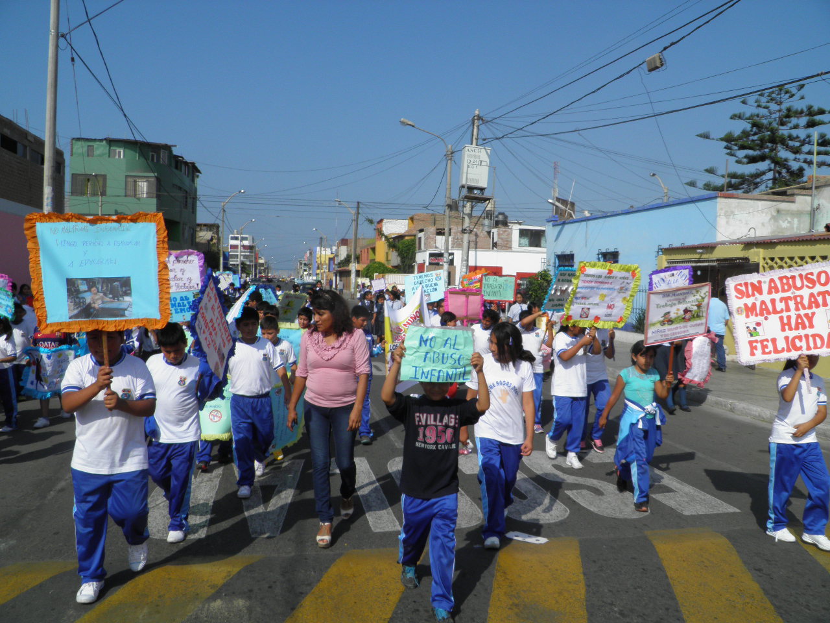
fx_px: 671
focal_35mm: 28
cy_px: 312
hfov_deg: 63.4
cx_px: 415
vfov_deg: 49.7
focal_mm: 4.9
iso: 50
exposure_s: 1/500
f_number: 5.7
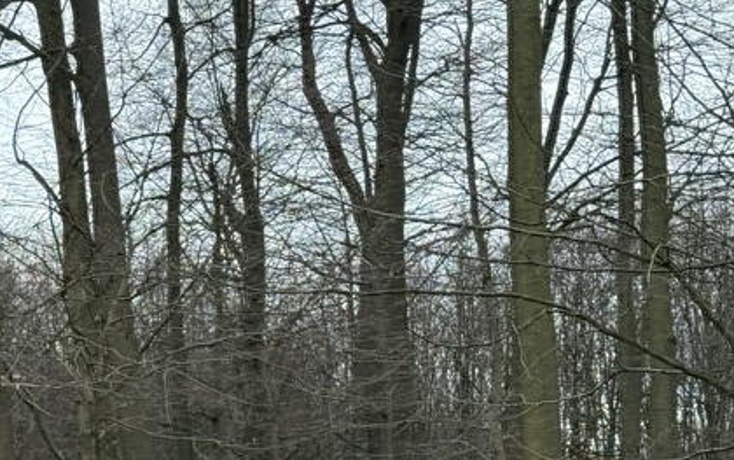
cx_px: -101
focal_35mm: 124
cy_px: 434
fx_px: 2482
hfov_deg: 16.3
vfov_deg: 10.5
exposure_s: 1/345
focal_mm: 6.76
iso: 80
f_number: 1.78
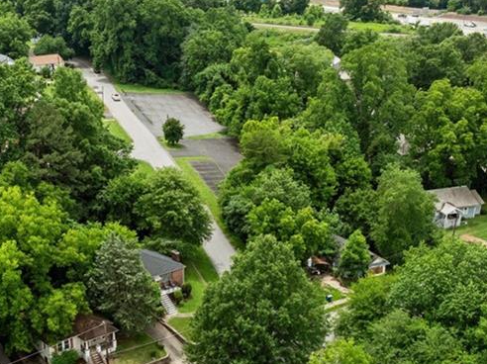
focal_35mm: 50
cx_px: 199
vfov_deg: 28.7
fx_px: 703
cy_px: 265
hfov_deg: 38.1
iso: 100
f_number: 6.3
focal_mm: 12.29
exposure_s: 1/200
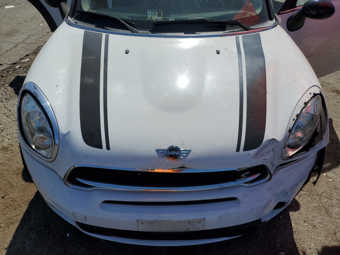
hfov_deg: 67.3
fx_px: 255
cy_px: 128
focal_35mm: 26
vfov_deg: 53.1
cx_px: 170
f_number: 1.5
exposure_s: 1/10000
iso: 50
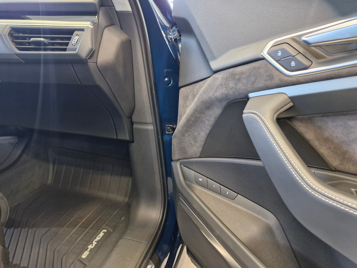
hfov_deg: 73.9
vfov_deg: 58.9
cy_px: 134
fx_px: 237
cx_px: 178
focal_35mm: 23
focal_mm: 5.54
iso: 640
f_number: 1.8
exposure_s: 1/25
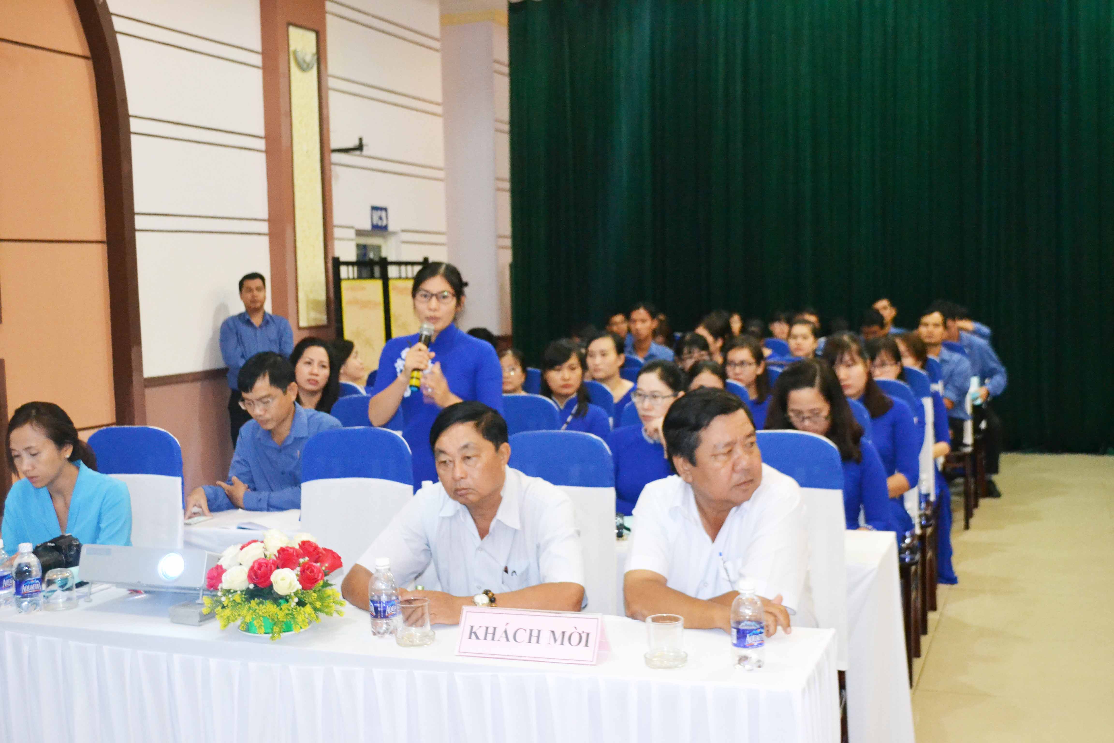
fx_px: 1207
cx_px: 557
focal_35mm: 39
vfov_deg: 34.2
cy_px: 372
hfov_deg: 49.6
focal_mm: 26
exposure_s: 1/60
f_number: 4.2
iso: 2500
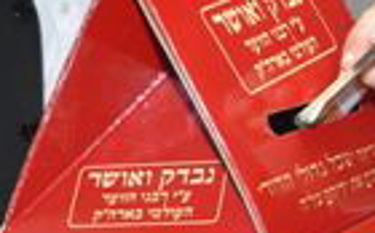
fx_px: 1571
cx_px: 659
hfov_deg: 12.5
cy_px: 200
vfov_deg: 8.5
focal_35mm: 154
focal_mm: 22
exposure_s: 1/60
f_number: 5.6
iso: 320
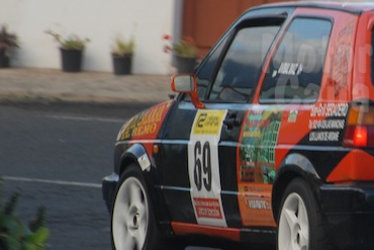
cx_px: 360
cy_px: 95
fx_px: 6734
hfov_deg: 3.2
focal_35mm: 648
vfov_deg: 2.1
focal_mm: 200
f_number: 7.1
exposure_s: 1/180
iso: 200
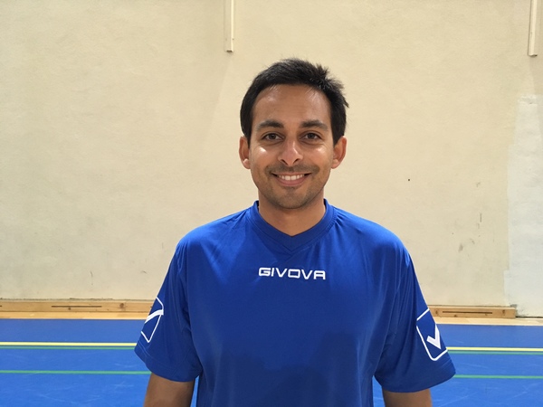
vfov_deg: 48.2
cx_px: 272
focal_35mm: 29
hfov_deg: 61.7
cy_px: 204
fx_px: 455
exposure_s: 1/20
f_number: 2.2
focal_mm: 4.15
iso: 200
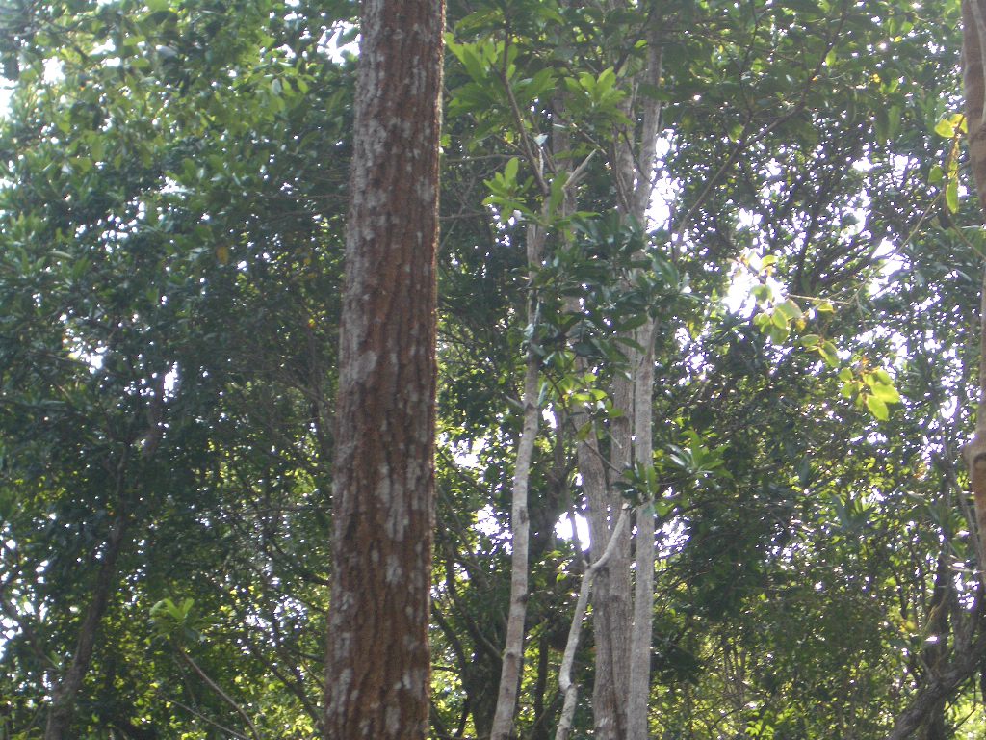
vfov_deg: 14.1
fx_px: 2991
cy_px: 370
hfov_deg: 18.7
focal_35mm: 105
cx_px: 493
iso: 100
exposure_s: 1/125
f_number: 4.8
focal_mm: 17.4
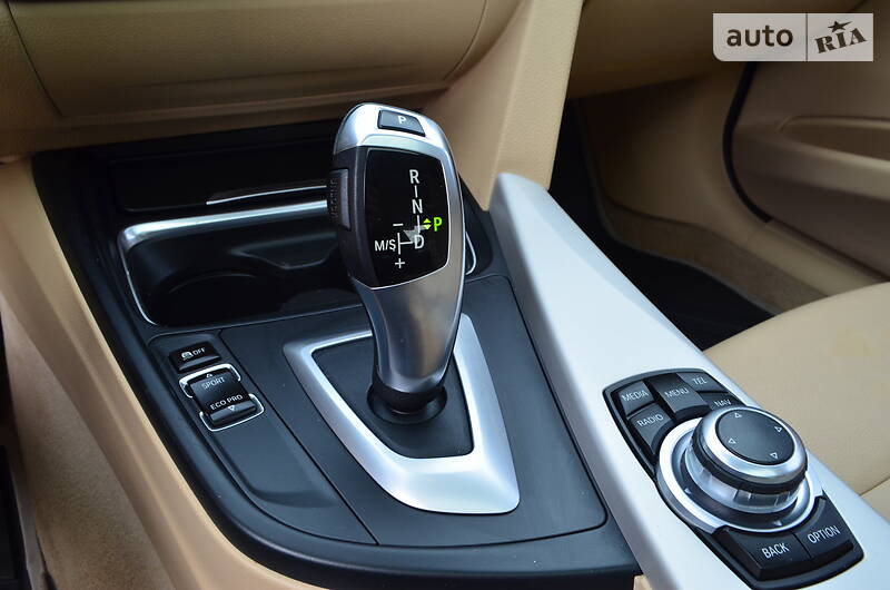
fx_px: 740
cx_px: 445
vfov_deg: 43.4
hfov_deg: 62.0
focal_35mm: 30
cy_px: 295
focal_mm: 20
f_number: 9
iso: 400
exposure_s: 1/40
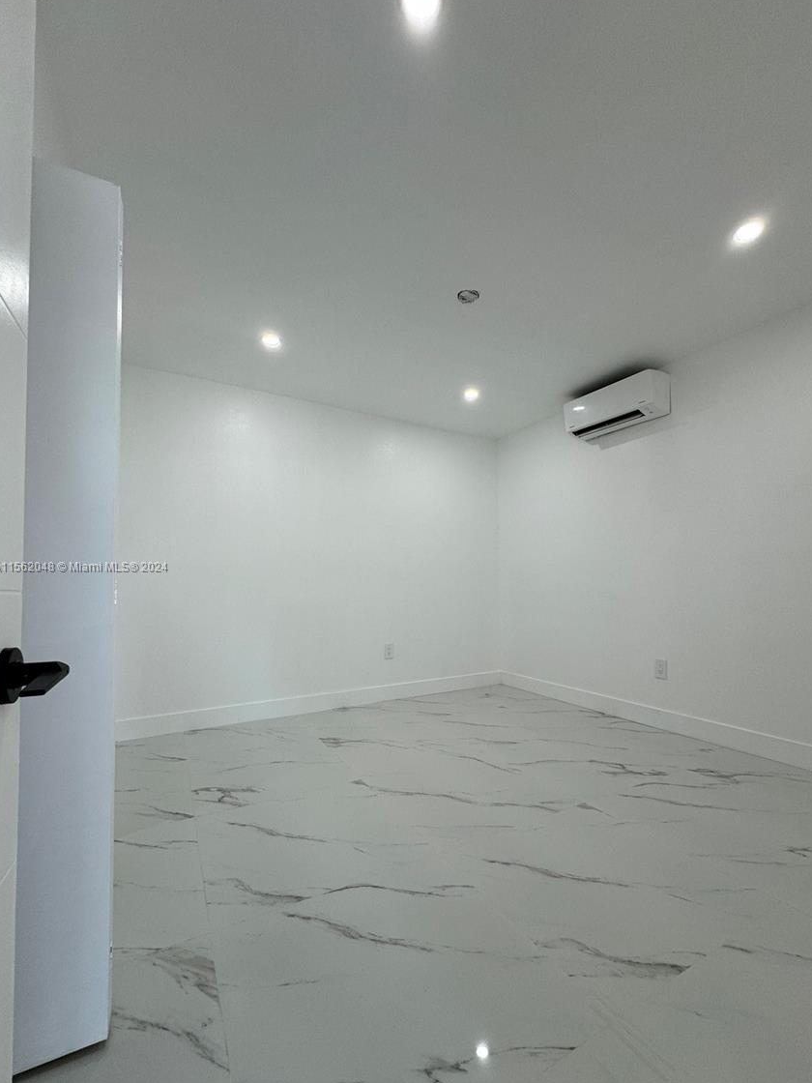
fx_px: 469
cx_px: 425
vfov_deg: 98.1
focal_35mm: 15
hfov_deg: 81.7
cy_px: 568
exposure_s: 1/120
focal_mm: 2.22
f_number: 2.2
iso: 80
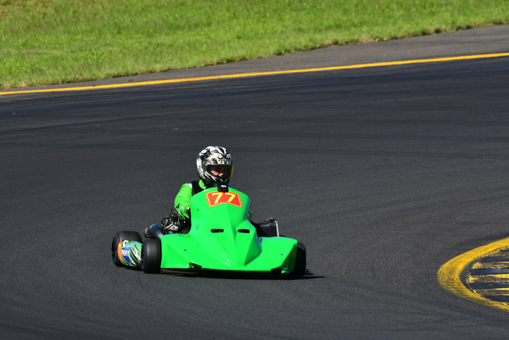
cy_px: 170
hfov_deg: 2.7
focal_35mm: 750
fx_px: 10607
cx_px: 254
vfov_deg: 1.8
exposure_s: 1/640
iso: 400
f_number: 11
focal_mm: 500
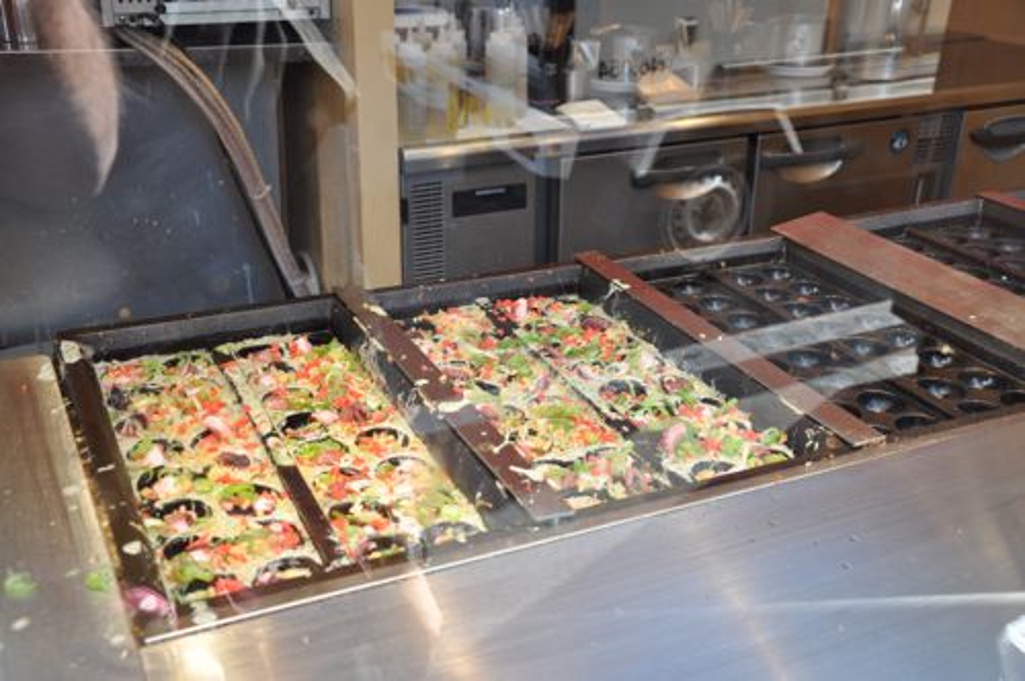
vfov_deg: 31.8
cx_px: 512
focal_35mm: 42
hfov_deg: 46.5
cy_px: 340
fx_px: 1194
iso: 400
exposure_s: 1/125
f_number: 5.6
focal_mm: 28
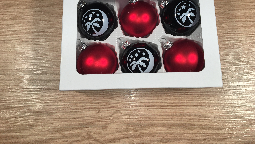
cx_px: 129
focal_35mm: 32
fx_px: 216
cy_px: 47
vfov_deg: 36.3
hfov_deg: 61.0
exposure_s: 1/452
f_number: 2.2
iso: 25
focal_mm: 4.15
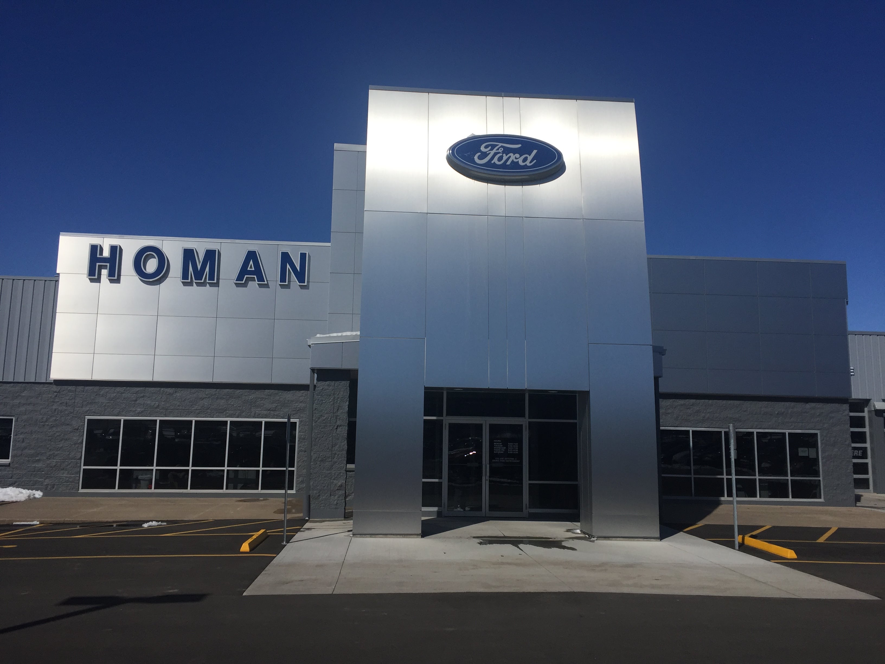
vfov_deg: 48.2
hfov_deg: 61.7
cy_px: 332
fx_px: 741
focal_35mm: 29
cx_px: 442
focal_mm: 4.15
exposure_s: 1/9901
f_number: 2.2
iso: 32
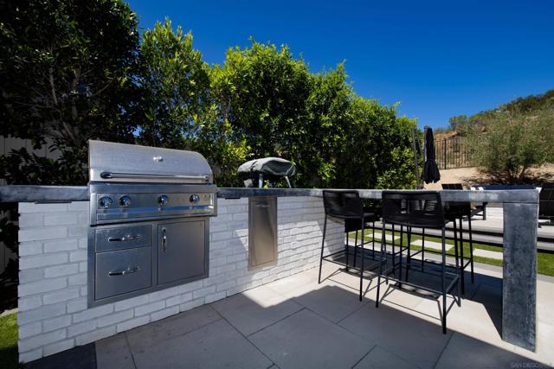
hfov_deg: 104.2
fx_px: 215
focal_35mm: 14
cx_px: 277
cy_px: 184
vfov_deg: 81.2
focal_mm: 14
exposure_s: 1/250
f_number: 11
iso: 320
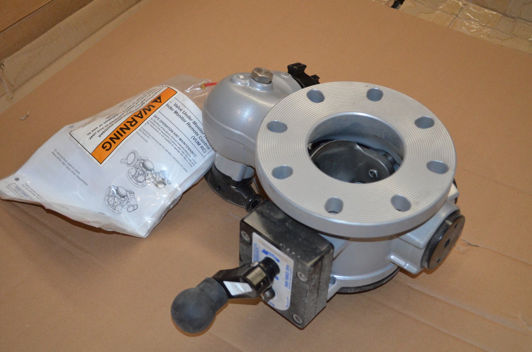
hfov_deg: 36.9
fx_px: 796
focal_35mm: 54
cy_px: 176
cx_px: 266
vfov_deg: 24.9
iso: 2500
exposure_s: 1/60
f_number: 5
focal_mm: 36
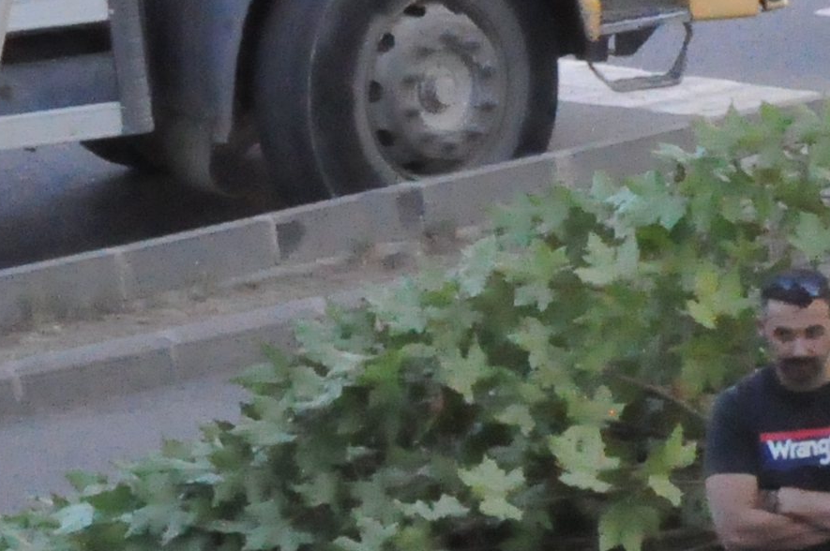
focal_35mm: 712
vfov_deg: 1.9
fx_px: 16397
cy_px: 146
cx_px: 1385
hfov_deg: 2.9
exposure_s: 1/125
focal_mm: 98
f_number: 29
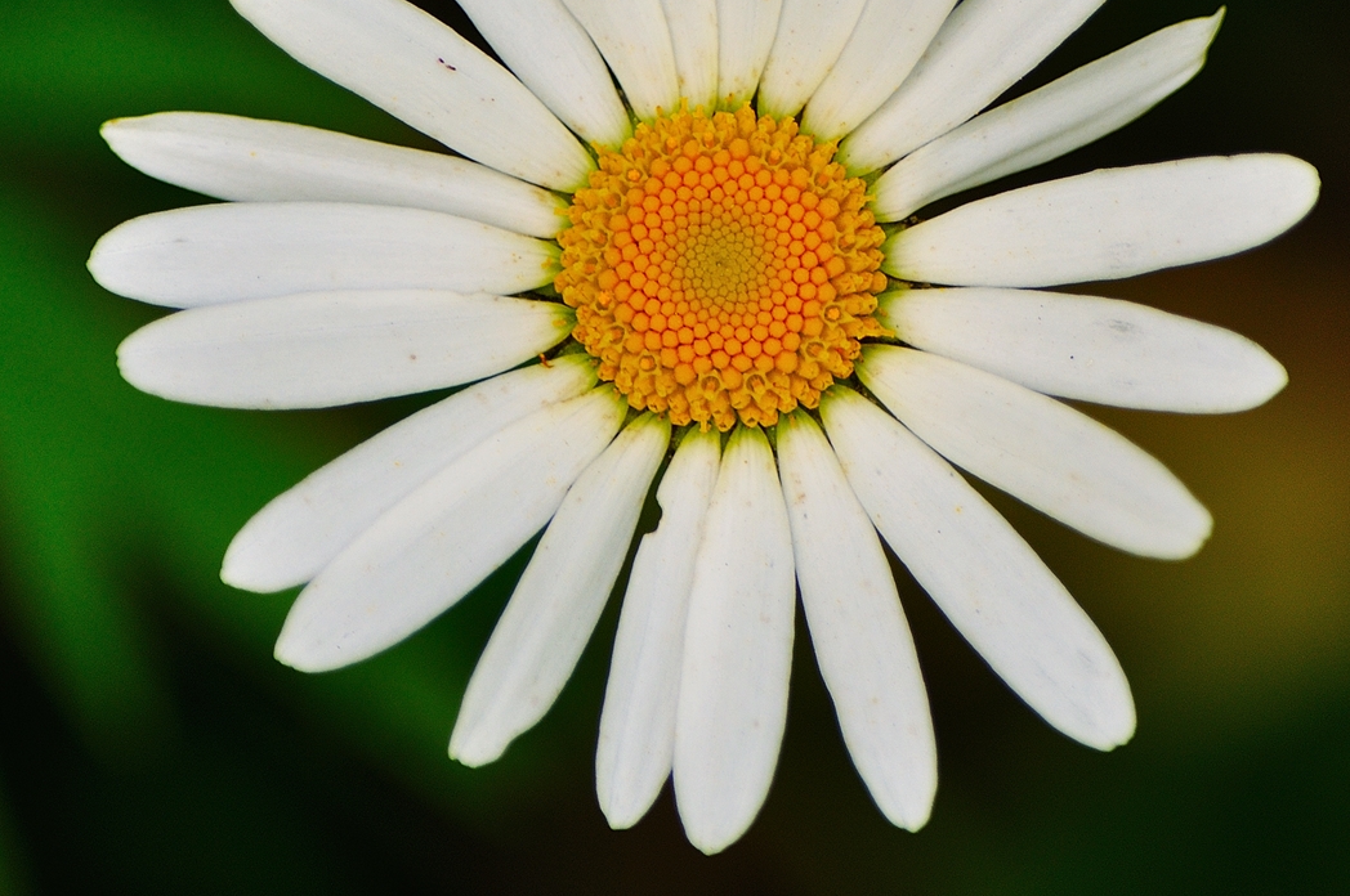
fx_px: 25730
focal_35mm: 687
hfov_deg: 3.0
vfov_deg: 2.0
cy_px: 294
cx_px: 690
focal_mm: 300
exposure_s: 1/160
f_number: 5.6
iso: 200
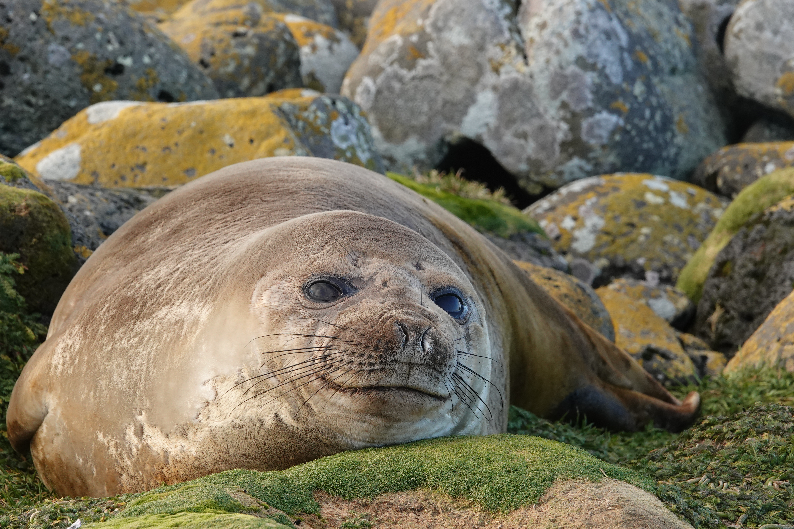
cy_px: 259
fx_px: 4058
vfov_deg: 7.5
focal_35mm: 184
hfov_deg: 11.2
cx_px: 404
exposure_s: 1/200
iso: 500
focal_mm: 64.84
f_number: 5.6
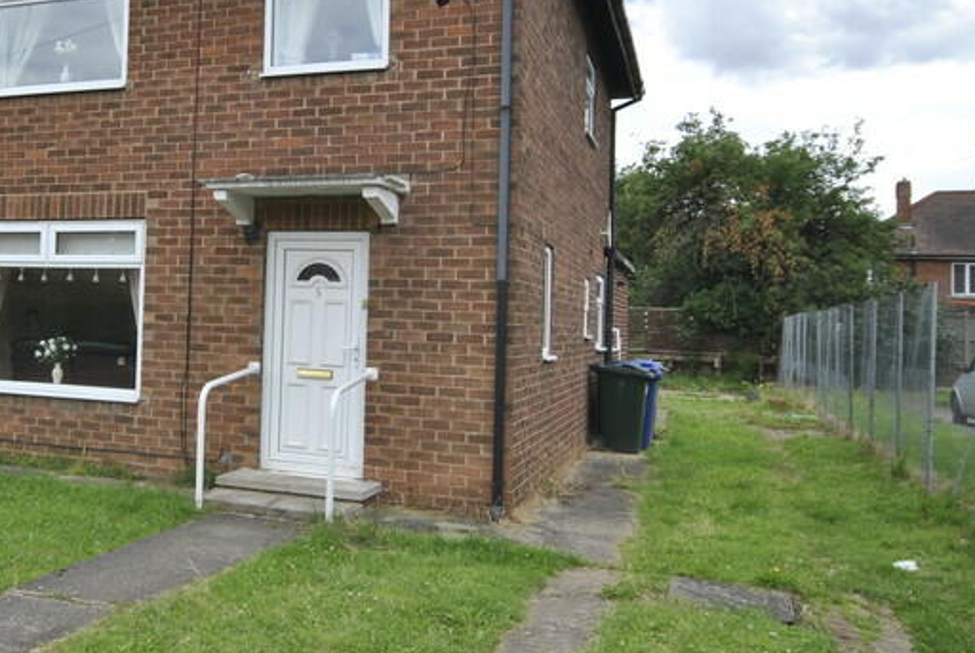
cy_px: 277
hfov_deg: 47.0
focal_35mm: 39
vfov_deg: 34.3
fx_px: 1058
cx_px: 206
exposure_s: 1/200
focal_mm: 13
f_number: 7.1
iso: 100
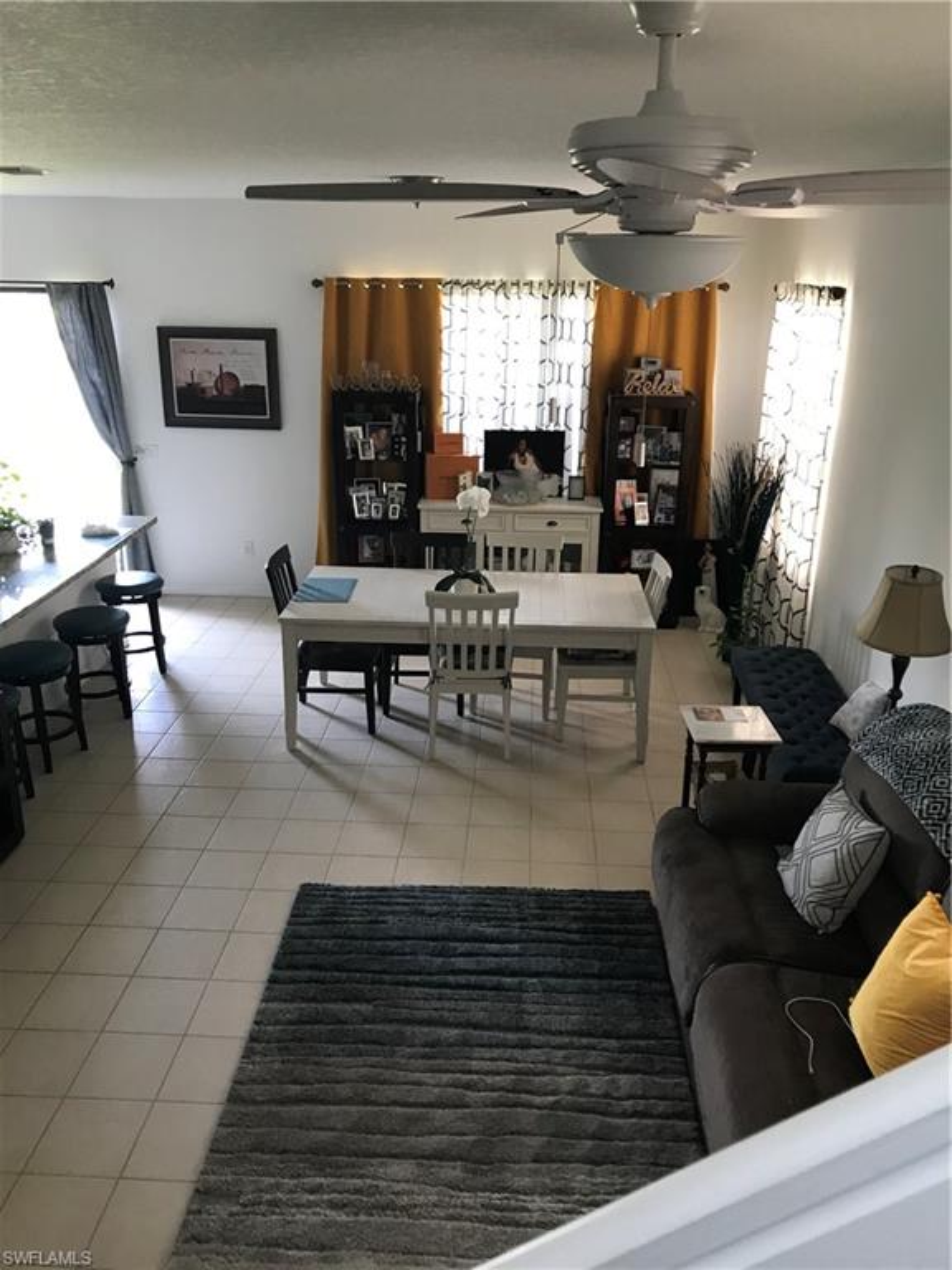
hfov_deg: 49.7
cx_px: 476
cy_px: 635
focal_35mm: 28
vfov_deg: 63.4
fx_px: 1027
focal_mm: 3.99
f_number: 1.8
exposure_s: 1/17
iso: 40
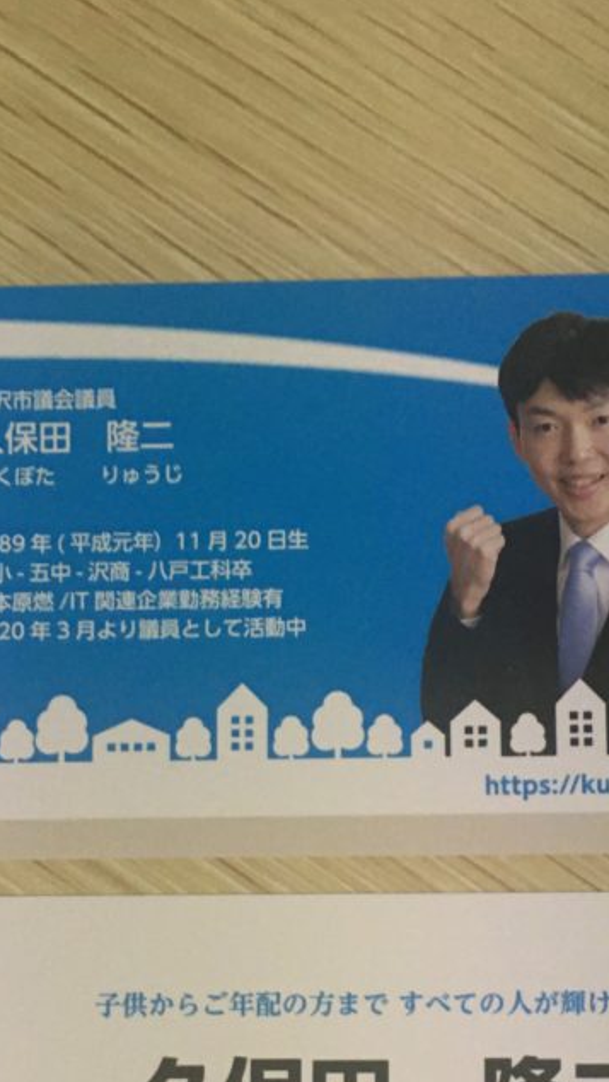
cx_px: 392
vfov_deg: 39.0
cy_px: 864
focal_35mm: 51
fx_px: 1463
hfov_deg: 23.4
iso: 125
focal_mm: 4.15
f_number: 2.2
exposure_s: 1/30
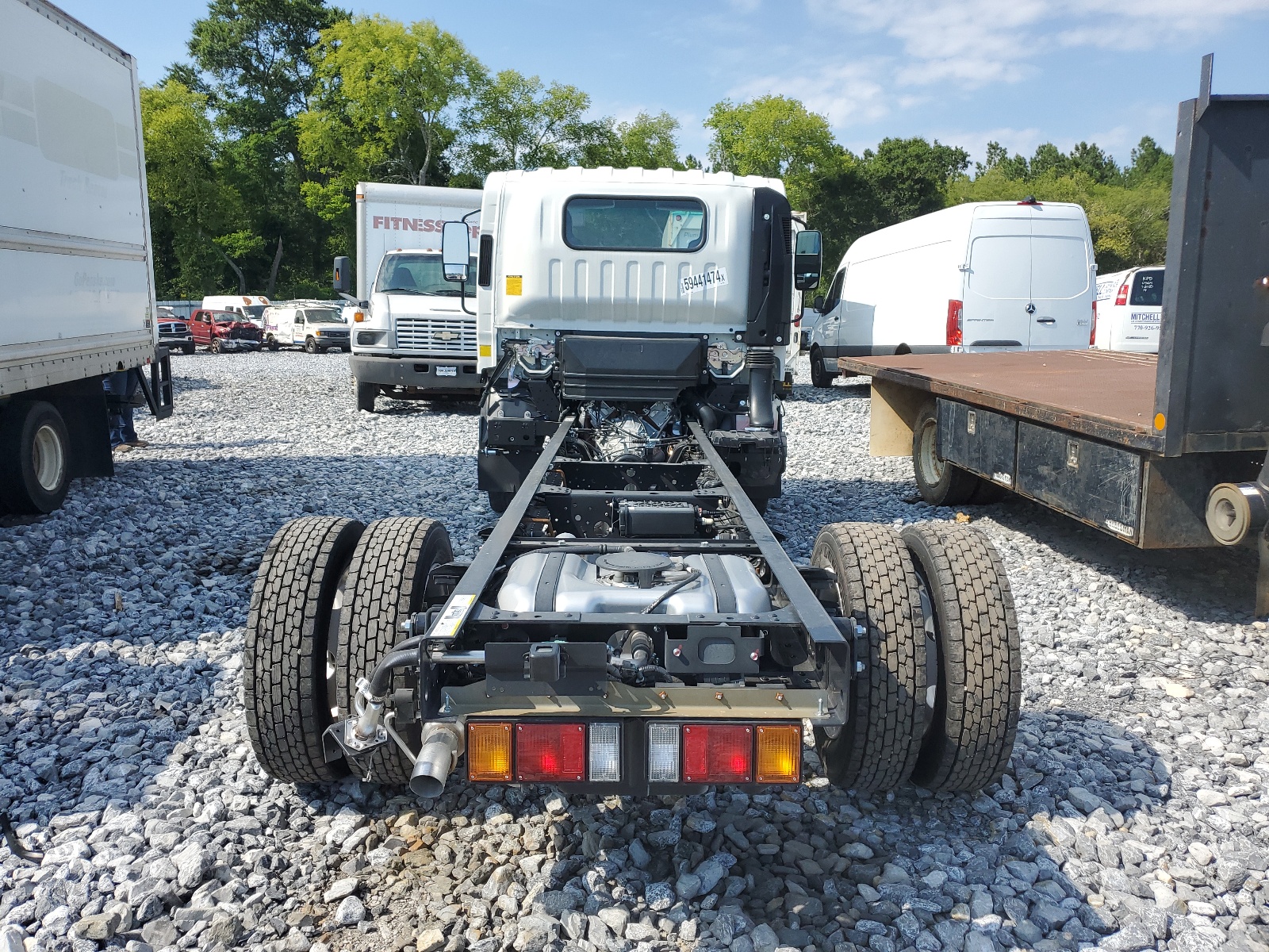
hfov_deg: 67.3
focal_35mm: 26
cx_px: 634
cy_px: 476
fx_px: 953
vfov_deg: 53.1
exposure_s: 1/2500
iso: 50
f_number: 1.5
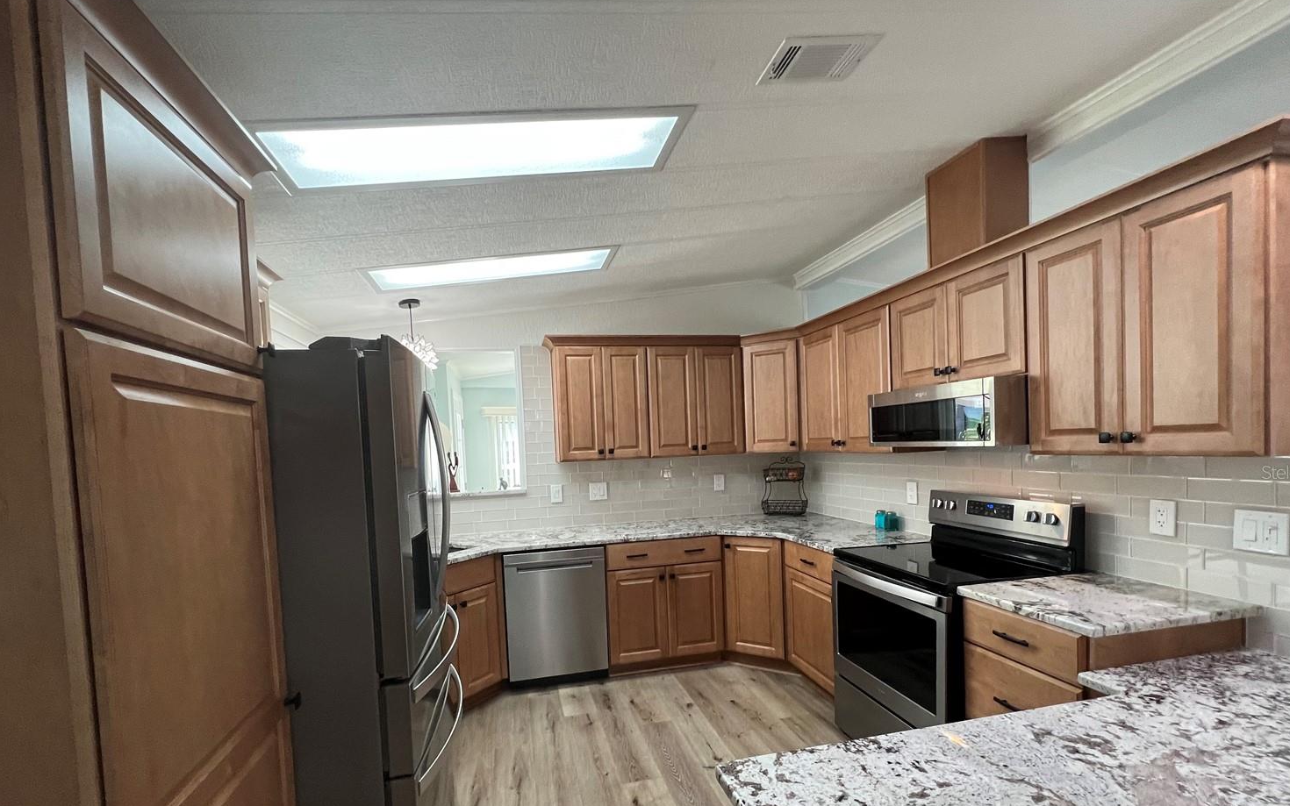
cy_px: 472
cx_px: 642
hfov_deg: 101.5
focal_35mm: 15
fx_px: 527
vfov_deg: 74.2
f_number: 1.8
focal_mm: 1.57
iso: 200
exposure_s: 1/120
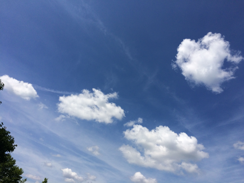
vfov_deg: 48.2
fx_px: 204
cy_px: 92
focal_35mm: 29
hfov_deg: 61.7
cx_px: 122
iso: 32
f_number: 2.2
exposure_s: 1/4566
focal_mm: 4.15
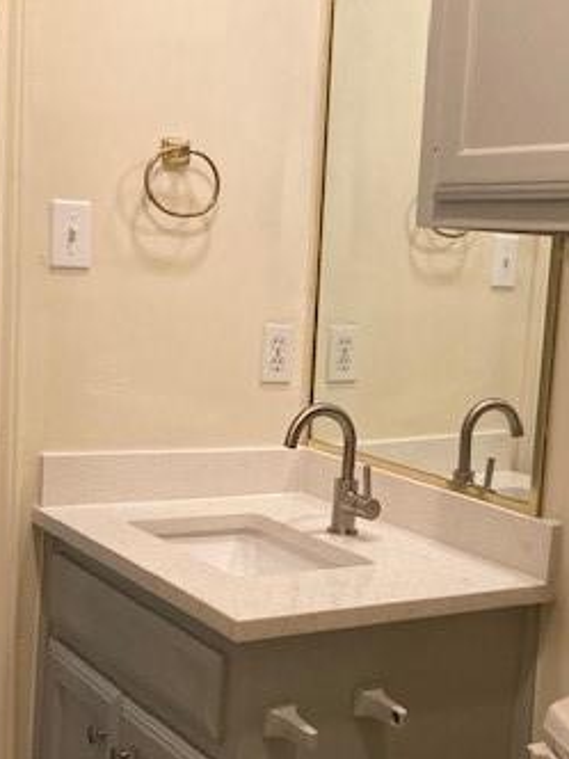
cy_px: 414
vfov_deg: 35.5
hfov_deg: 27.0
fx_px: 1183
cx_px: 336
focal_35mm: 54
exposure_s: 1/60
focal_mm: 3.99
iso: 250
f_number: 1.8
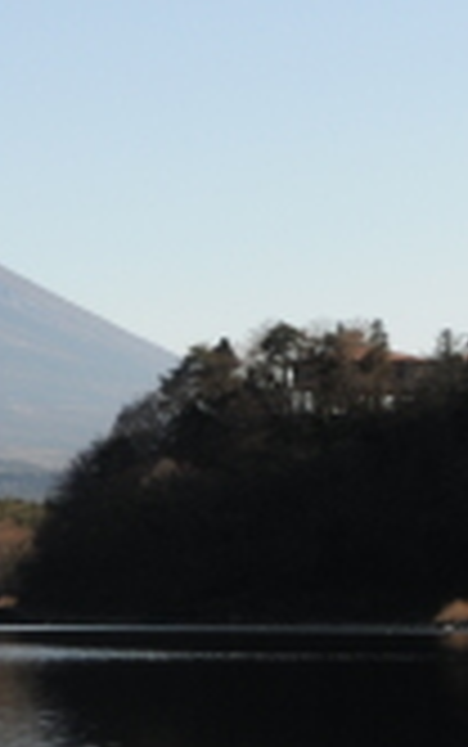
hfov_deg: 7.0
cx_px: -320
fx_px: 3737
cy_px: 317
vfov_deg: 11.4
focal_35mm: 183
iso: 200
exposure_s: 1/100
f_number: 16
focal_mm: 25
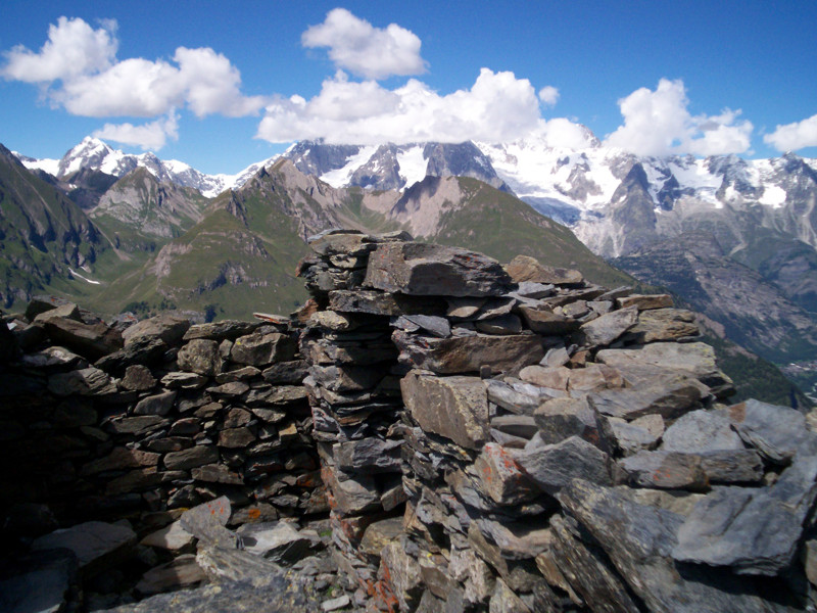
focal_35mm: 36
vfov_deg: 39.7
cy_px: 306
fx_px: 850
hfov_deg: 51.4
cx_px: 408
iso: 100
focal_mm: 5.9
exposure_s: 1/944
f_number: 4.5
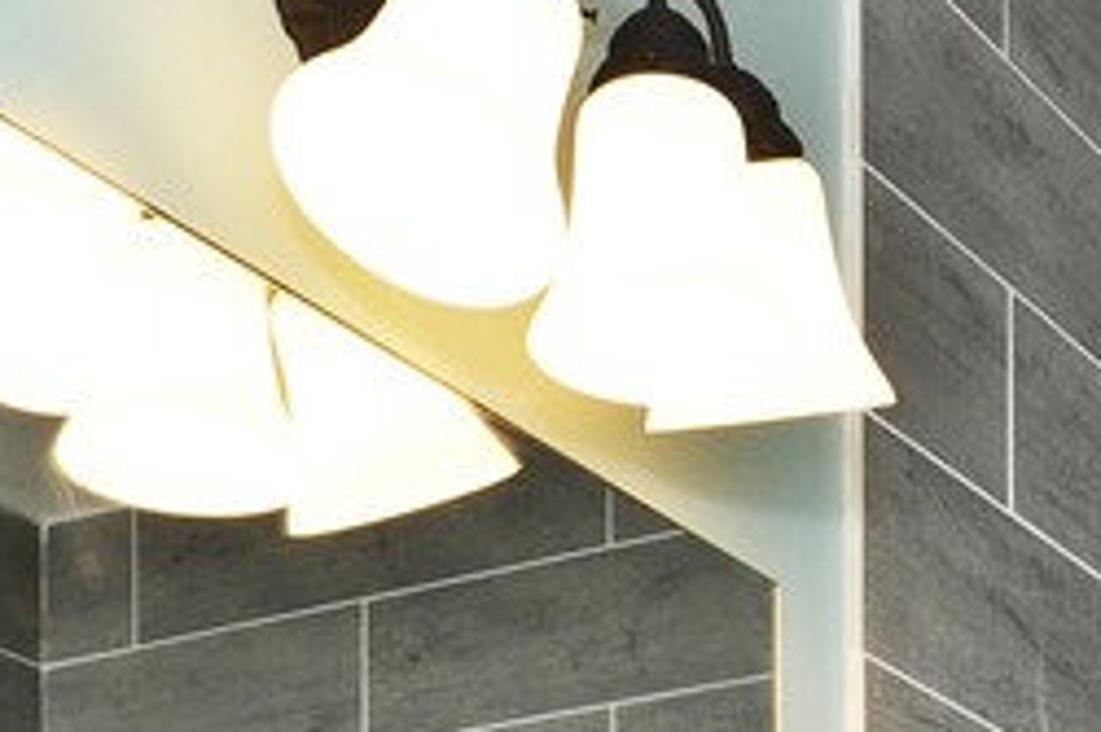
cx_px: 921
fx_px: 2965
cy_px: 1600
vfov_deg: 12.0
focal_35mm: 97
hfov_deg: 20.7
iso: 160
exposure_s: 1/60
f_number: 5.6
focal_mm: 10
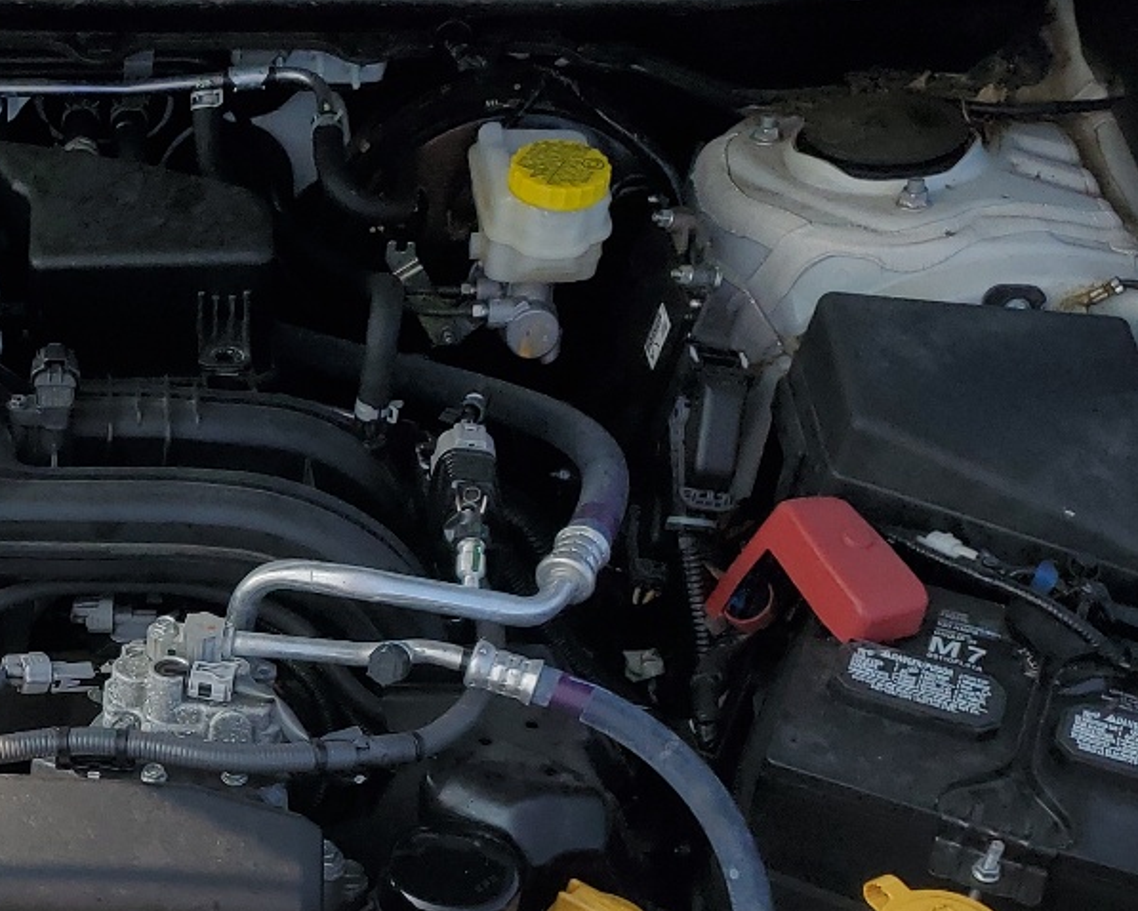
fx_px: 2291
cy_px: 852
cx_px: -25
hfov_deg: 26.3
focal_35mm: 68
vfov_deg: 21.9
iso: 50
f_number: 1.5
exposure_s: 1/3333
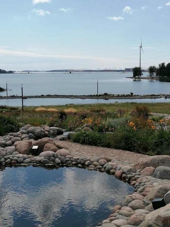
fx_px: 367
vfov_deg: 34.3
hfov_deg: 26.1
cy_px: 114
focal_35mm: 56
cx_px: 85
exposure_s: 1/3058
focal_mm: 4.75
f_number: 1.8
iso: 50
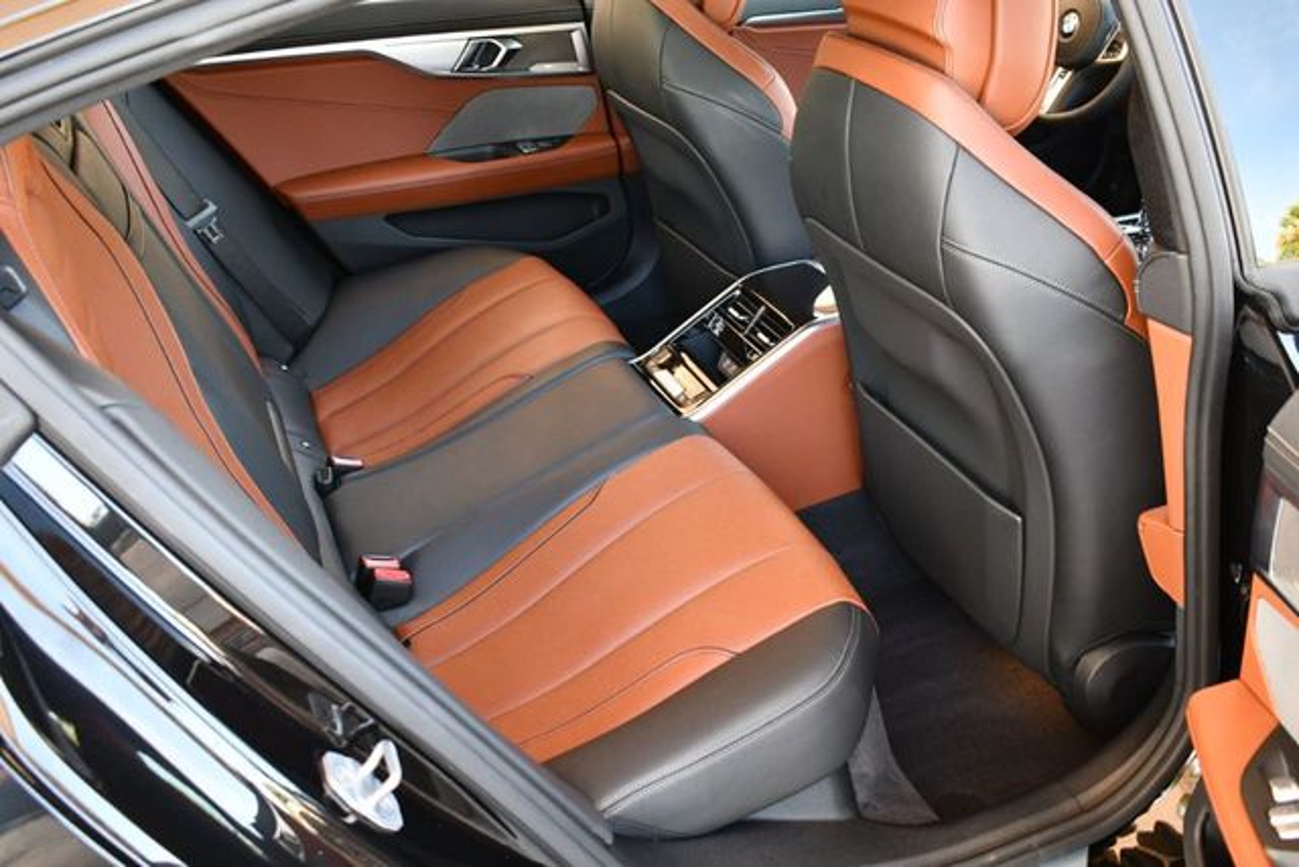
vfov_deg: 36.9
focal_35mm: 36
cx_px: 650
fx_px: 1299
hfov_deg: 53.1
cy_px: 434
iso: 1100
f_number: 3.5
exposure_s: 1/125
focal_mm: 18
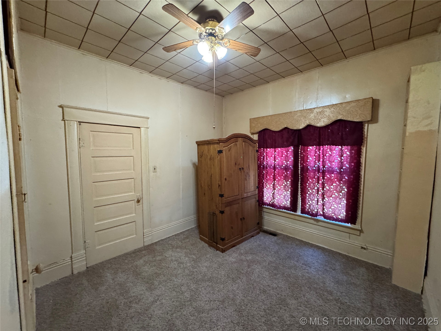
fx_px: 178
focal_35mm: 14
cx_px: 220
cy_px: 166
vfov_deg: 85.7
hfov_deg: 102.1
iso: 1000
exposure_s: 1/60
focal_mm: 2.22
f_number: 2.2
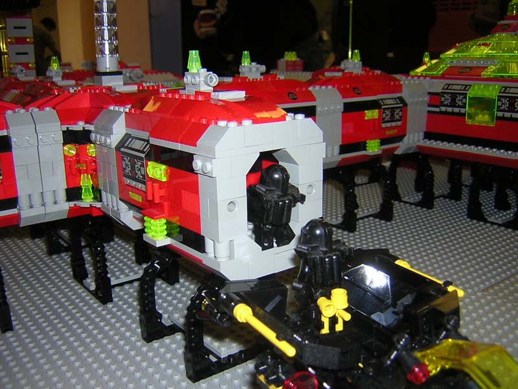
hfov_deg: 51.4
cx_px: 259
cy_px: 194
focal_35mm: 36
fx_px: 539
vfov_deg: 39.7
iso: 100
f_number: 2.6
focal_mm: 4.7
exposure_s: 1/60.1
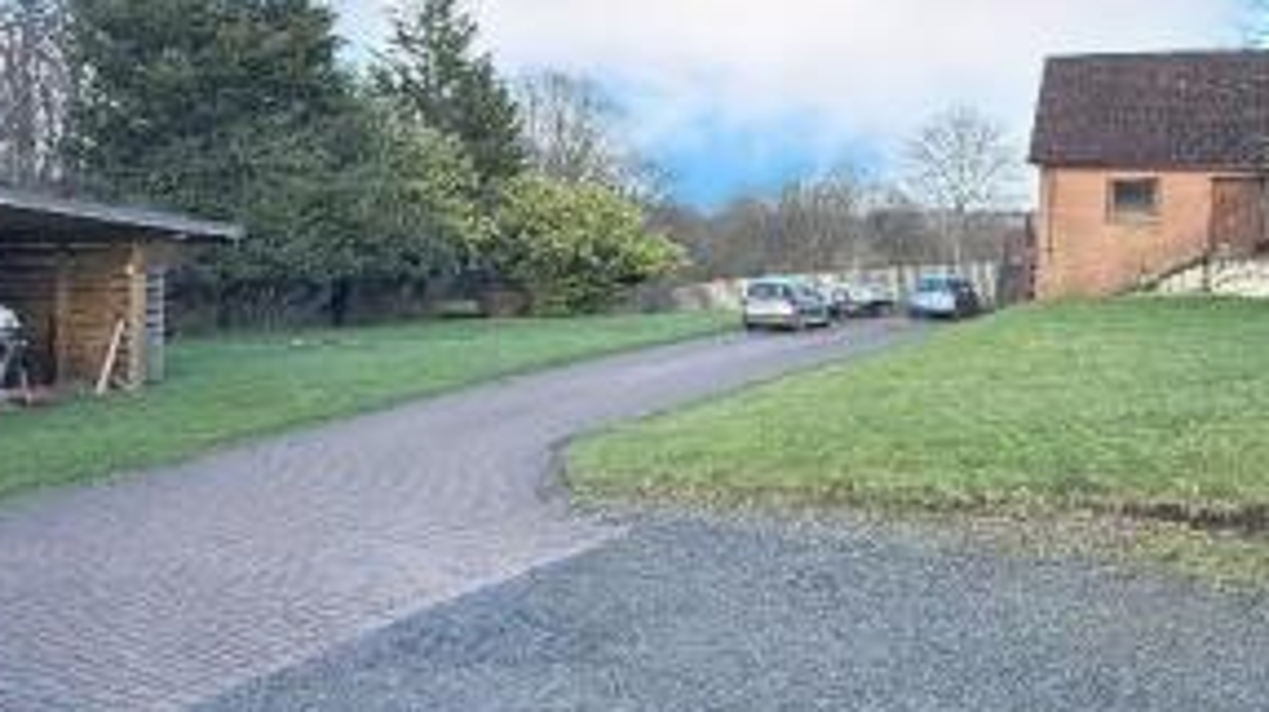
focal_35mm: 31
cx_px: 727
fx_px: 1042
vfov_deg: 37.4
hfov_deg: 62.4
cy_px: 250
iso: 50
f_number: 2.2
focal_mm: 2.22
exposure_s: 1/809
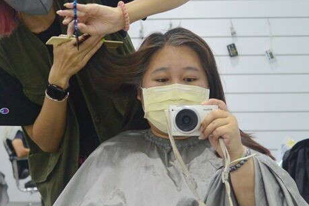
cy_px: 82
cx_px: 118
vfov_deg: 15.9
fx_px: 738
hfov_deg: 23.6
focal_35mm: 86
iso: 400
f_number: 1.8
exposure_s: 1/200
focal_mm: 18.5
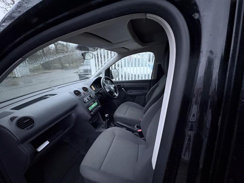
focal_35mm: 14
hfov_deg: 102.1
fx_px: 99
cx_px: 122
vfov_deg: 85.7
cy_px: 92
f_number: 2.2
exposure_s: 1/39
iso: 1000
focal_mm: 2.22
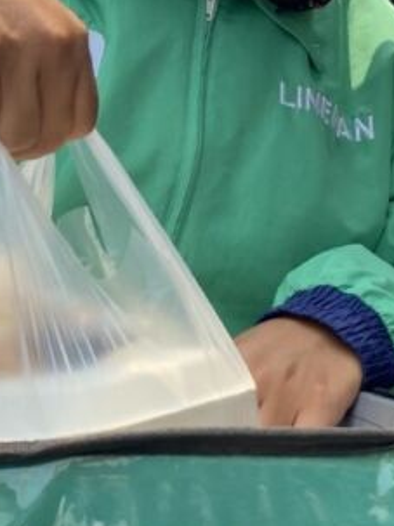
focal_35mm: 103
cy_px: 174
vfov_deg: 19.0
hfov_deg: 14.2
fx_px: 1564
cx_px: 59
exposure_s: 1/1218
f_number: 1.8
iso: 32
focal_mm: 4.25
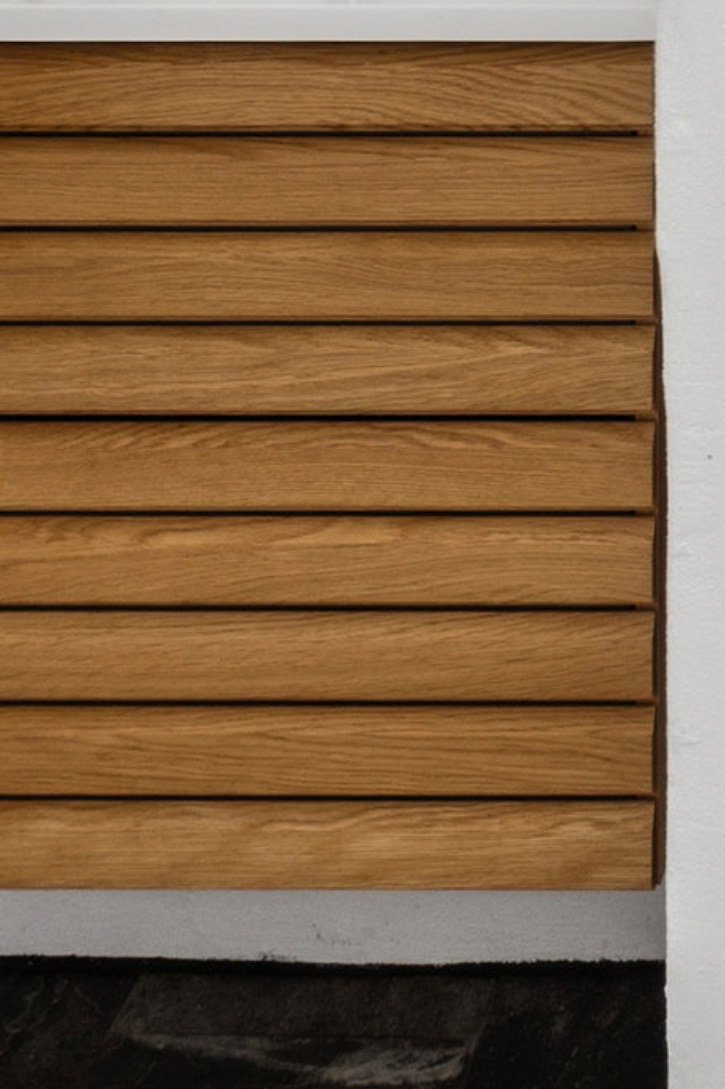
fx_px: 2607
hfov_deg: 15.2
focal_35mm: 86
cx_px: 911
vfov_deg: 21.6
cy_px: -279
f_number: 8
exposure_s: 6
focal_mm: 13
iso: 200
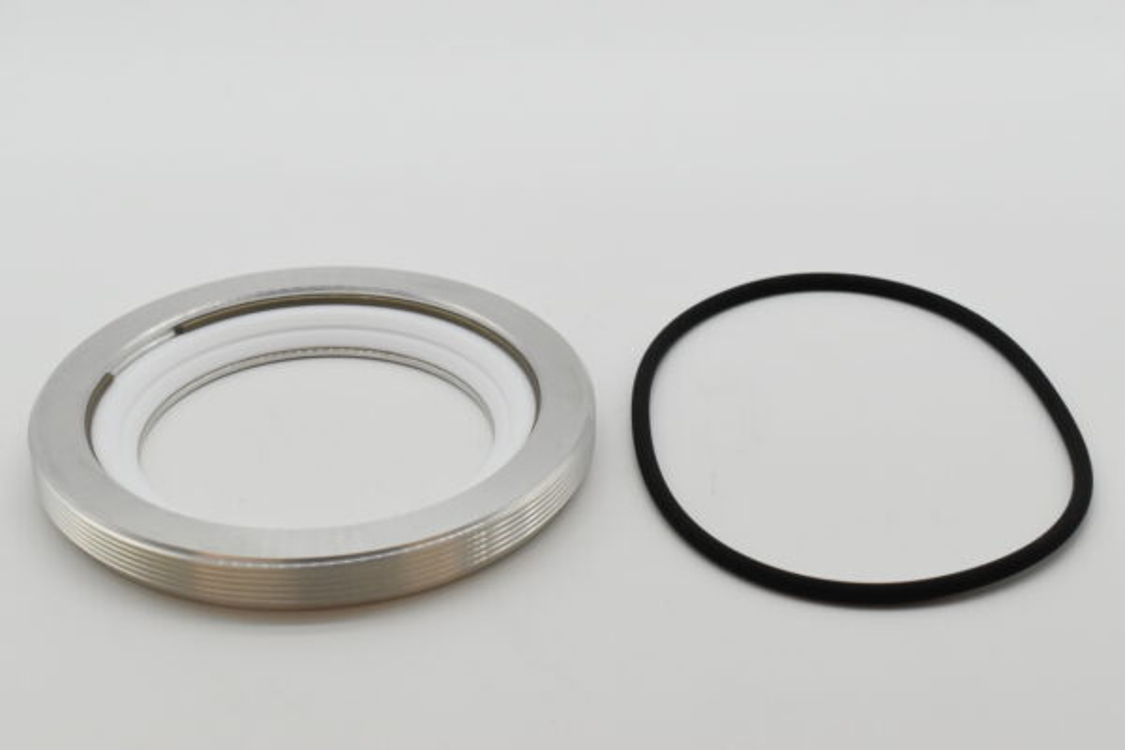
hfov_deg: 31.9
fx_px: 1969
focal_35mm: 63
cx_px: 562
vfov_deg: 21.6
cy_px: 375
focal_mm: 42
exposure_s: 1/2000
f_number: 8
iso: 1600
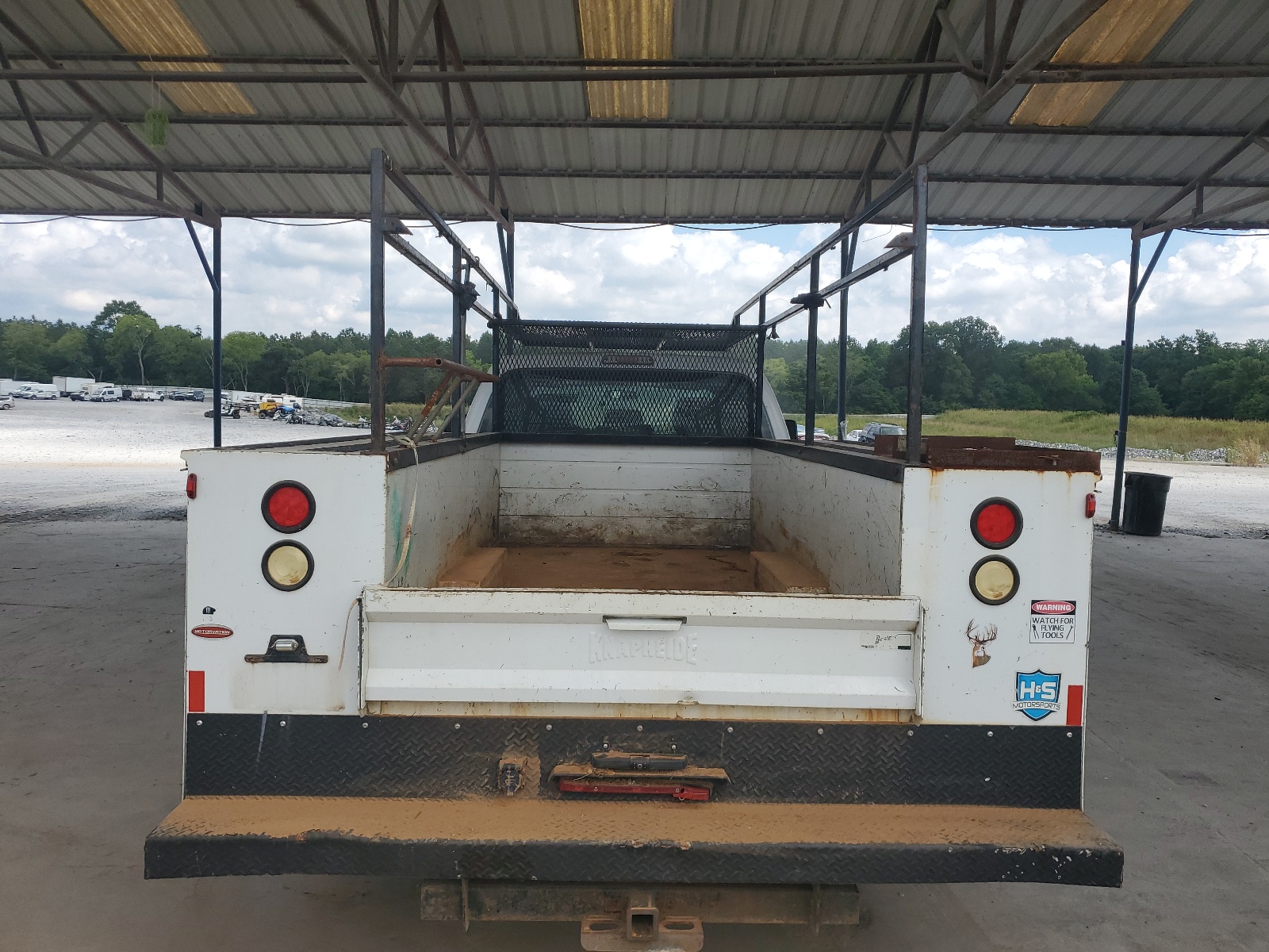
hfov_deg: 67.3
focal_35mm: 26
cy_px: 476
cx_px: 634
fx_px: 953
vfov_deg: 53.1
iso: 50
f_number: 1.5
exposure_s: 1/2500
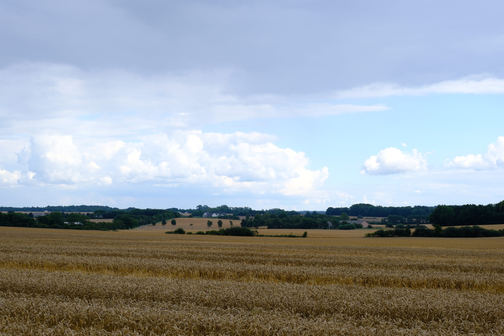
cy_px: 168
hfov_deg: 29.2
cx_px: 252
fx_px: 966
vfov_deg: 19.7
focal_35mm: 69
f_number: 4.59
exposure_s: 1/500
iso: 160
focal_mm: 45.8
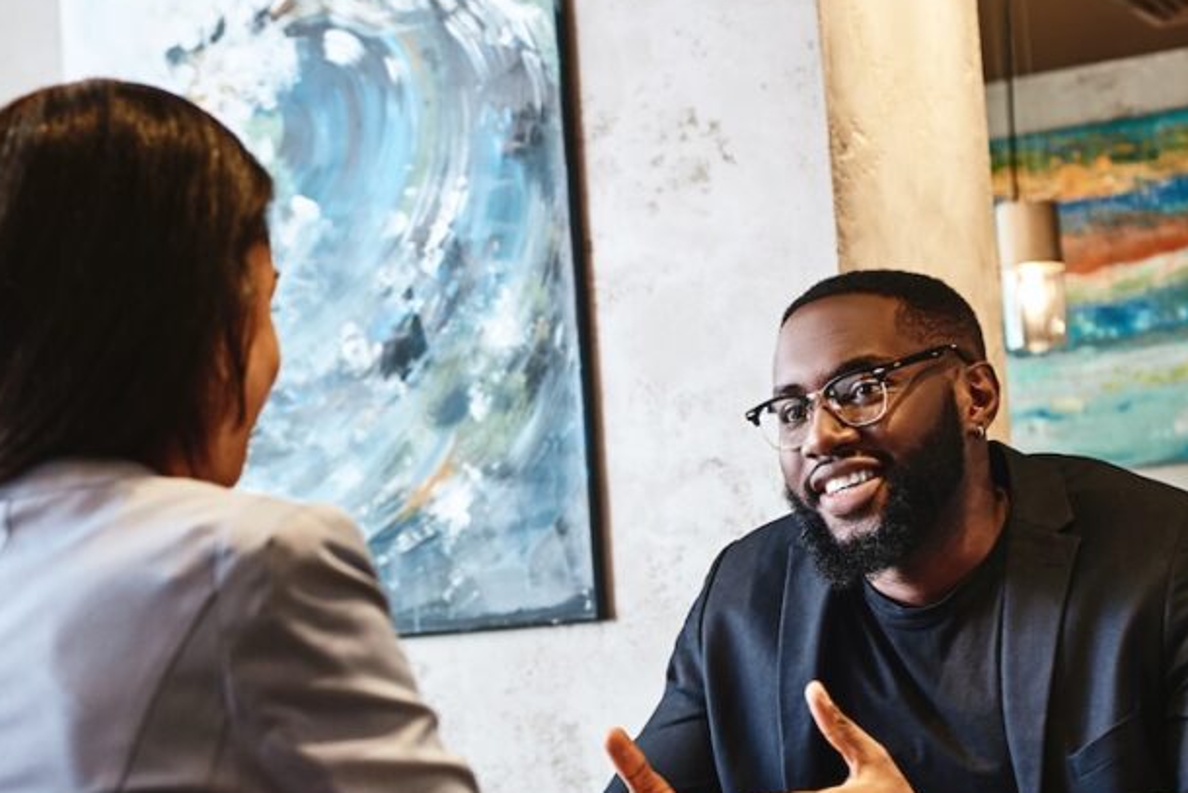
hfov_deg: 24.2
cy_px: 643
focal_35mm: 84
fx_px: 2772
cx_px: 520
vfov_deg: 16.1
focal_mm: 50
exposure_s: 1/60
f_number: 4
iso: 500
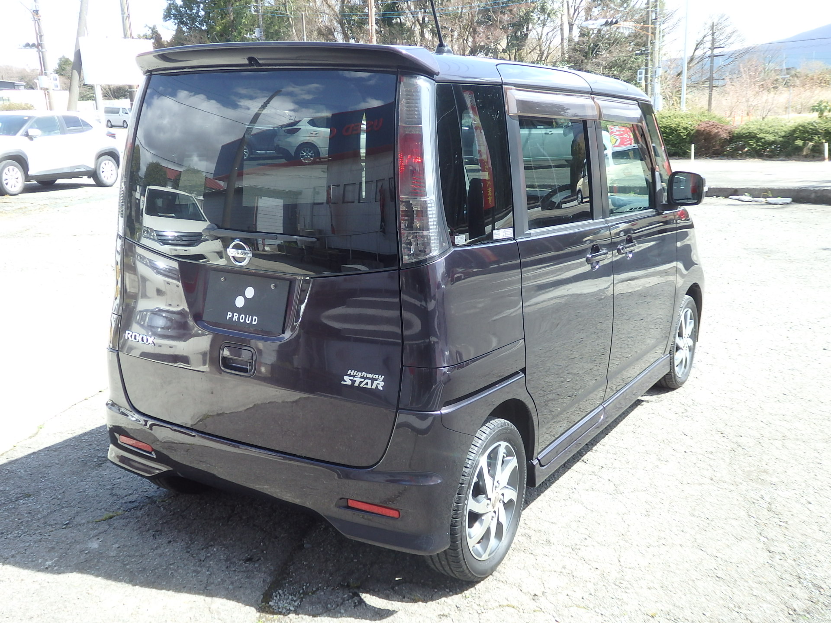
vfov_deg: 42.9
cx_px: 416
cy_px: 312
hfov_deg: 55.4
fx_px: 792
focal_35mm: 33
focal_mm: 6
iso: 125
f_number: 9.7
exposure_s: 1/250
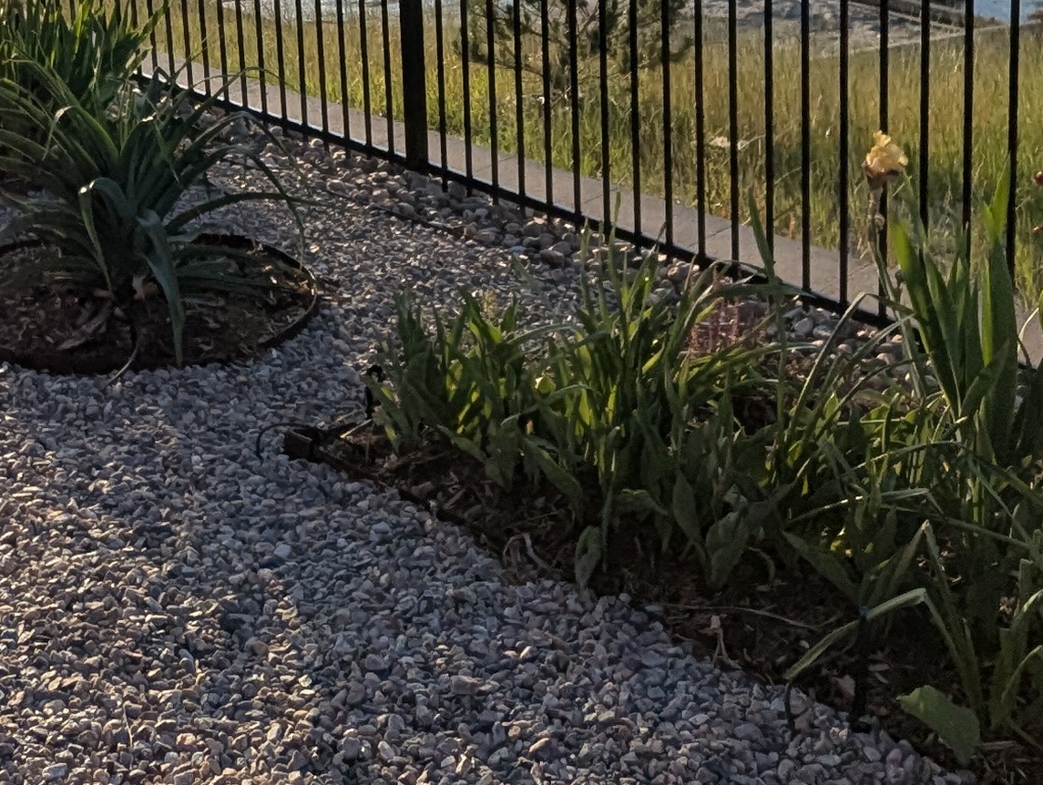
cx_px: 443
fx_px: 1720
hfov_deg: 33.7
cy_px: -127
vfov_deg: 23.7
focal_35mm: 57
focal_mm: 2.35
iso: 42
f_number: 2.2
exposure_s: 1/4049
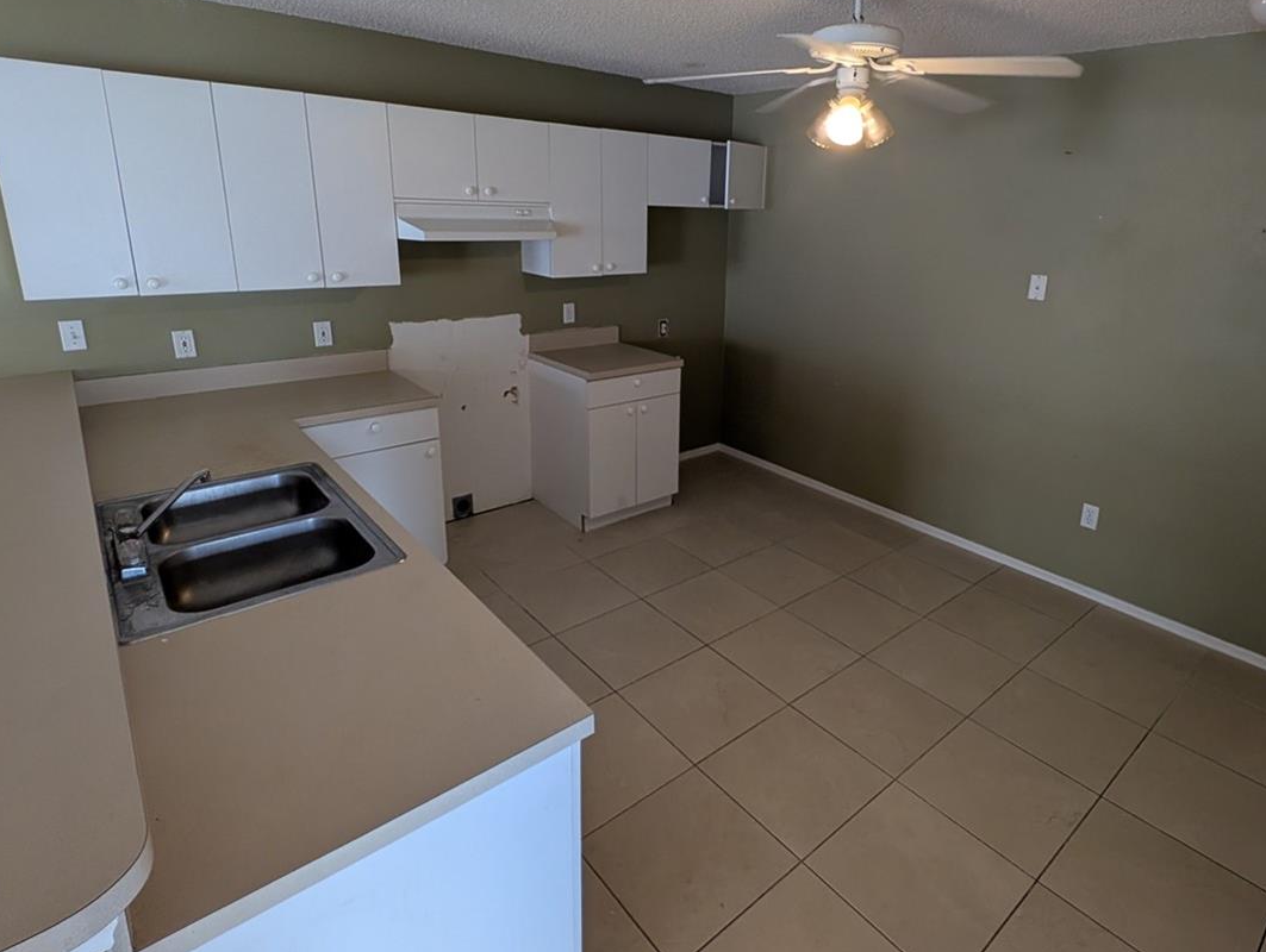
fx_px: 659
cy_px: 394
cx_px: 715
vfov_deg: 71.2
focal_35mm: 18
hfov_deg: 87.2
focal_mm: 2.23
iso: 204
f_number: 1.95
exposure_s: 1/120
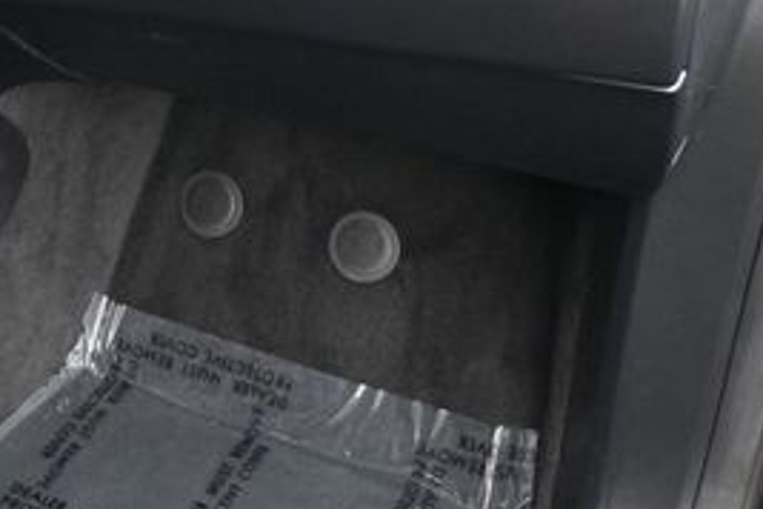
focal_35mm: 72
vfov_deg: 18.7
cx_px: -69
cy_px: 100
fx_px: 1526
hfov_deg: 26.0
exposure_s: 1/125
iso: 3200
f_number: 3.8
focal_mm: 20
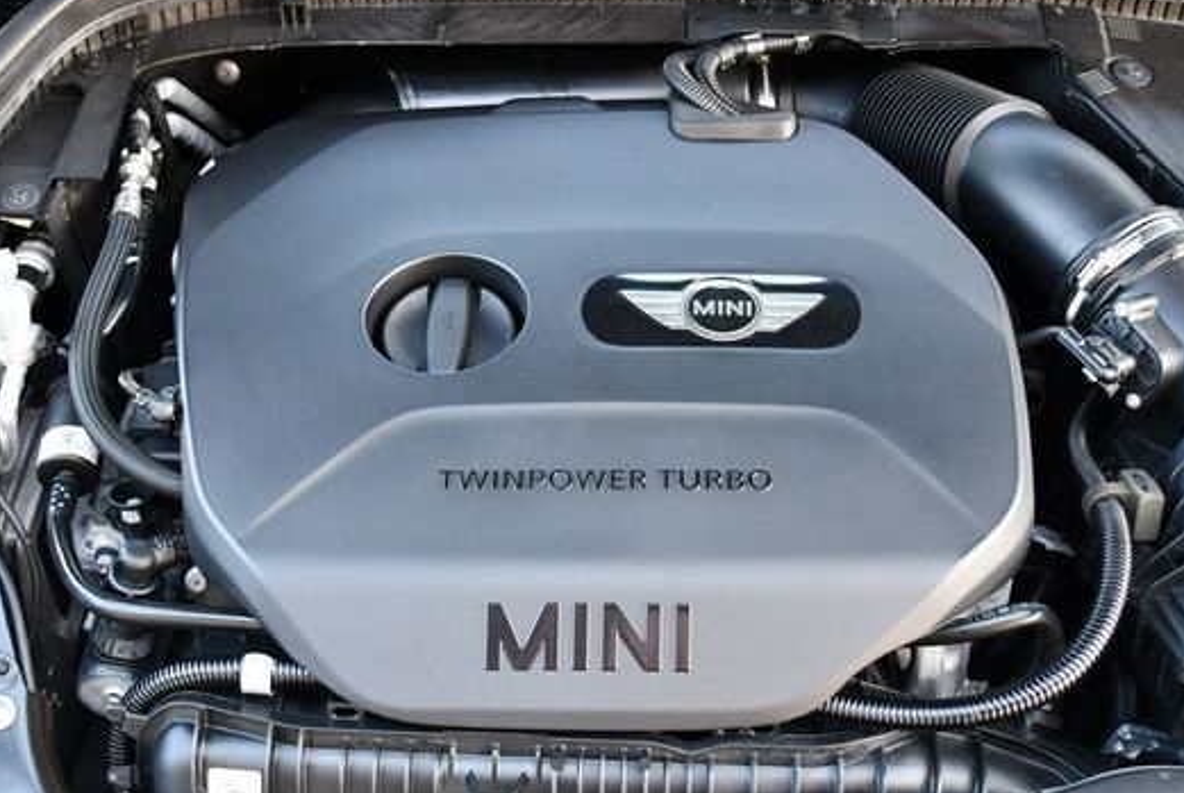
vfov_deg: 25.1
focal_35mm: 54
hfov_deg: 36.8
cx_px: 573
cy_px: 379
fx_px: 1778
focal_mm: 22
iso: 800
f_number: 3.8
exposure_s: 1/125
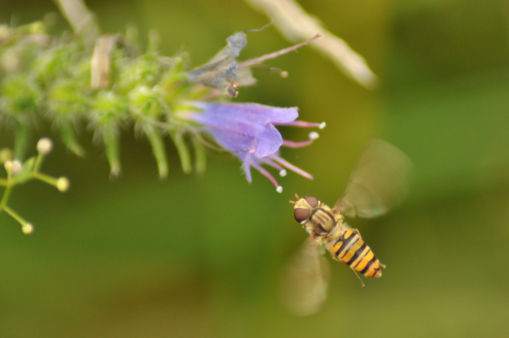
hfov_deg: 4.6
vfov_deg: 3.0
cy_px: 169
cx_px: 254
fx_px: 6355
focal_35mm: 450
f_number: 5.6
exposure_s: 1/750
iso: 1000
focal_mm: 300
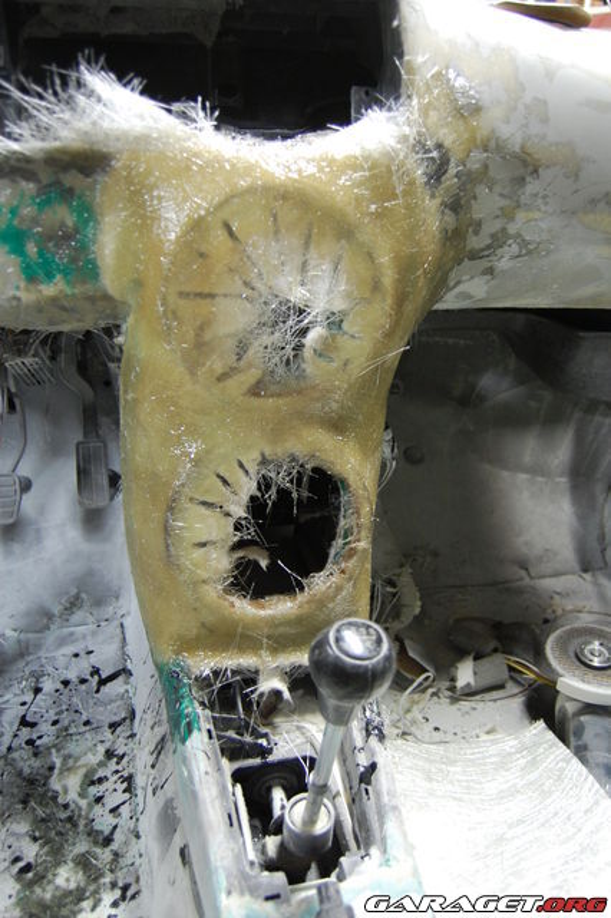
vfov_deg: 64.6
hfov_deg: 45.6
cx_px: 306
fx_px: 726
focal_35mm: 28
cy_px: 459
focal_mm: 19
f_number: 3.5
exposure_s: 1/15
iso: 800
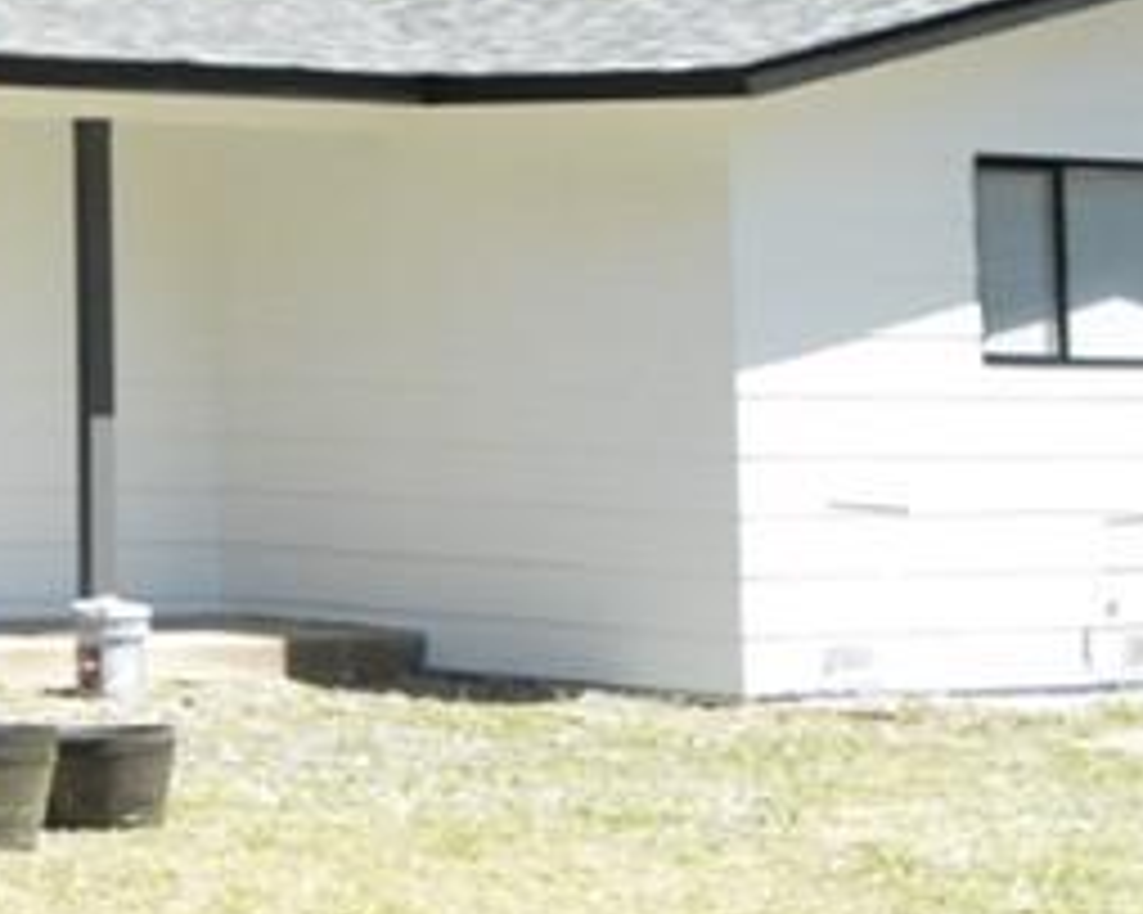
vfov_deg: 11.4
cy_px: -205
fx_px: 4497
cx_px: -1656
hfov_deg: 11.7
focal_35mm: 133
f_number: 4.5
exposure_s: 1/8000
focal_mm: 24
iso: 3200
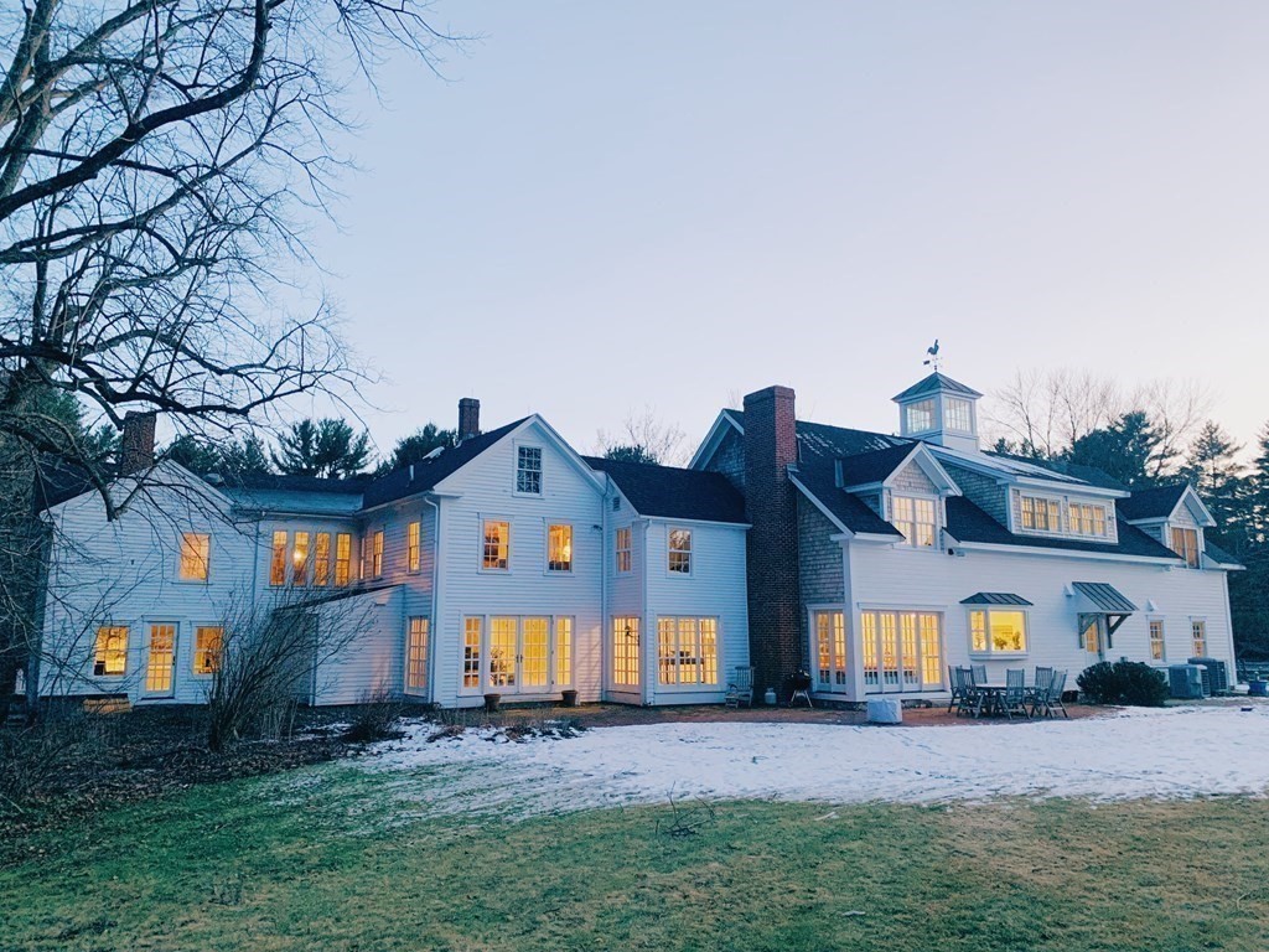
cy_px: 476
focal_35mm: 26
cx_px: 634
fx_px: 953
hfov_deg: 67.3
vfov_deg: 53.1
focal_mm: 4.25
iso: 250
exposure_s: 1/60
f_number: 1.8
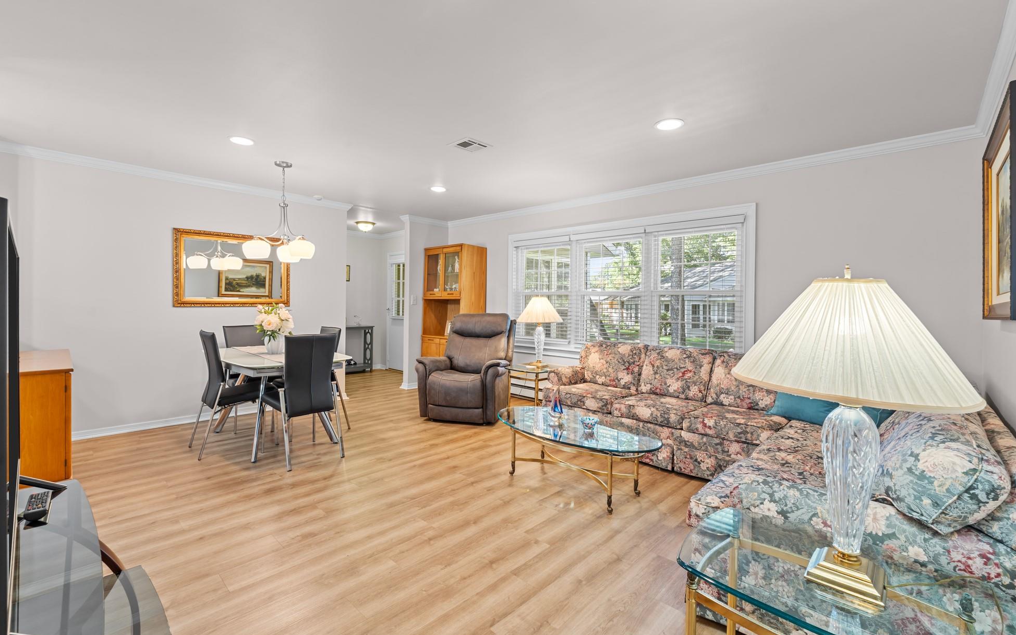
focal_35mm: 15
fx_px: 415
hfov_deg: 101.5
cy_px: 331
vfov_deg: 74.7
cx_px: 509
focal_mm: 14
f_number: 10
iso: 200
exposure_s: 1
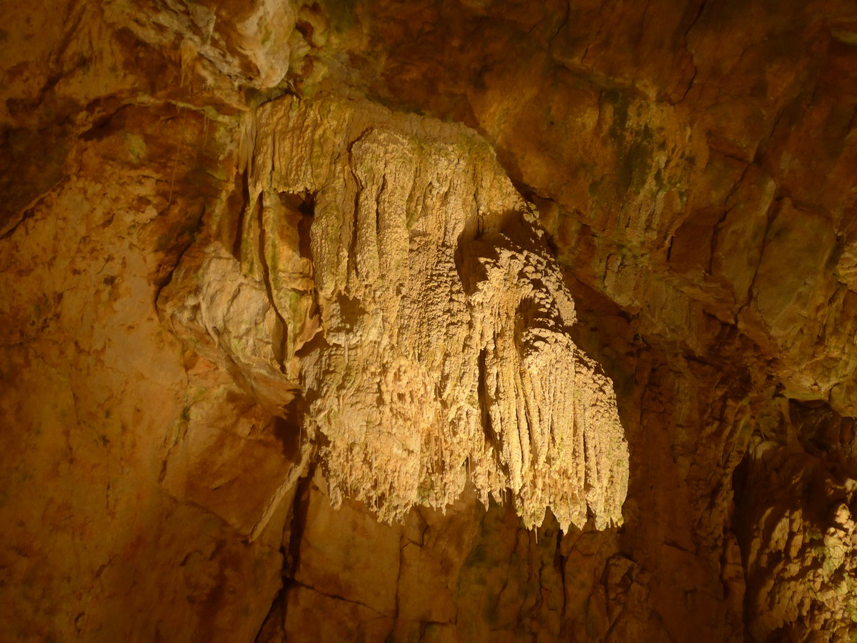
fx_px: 1139
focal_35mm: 46
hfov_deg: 41.2
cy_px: 322
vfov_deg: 31.5
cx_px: 428
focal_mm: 9.5
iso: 640
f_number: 3
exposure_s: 1/8
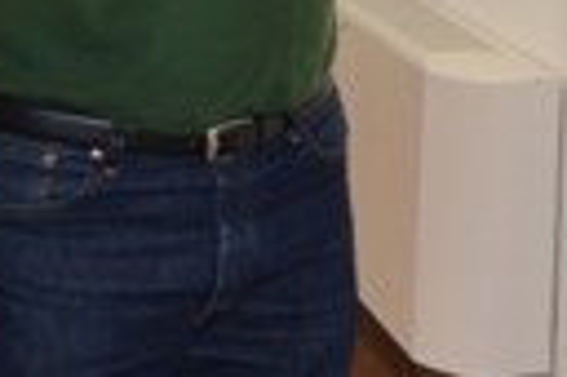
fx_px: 2124
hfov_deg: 14.8
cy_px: -268
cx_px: 642
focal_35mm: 135
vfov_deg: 9.7
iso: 450
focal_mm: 18
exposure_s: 1/60
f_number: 3.5
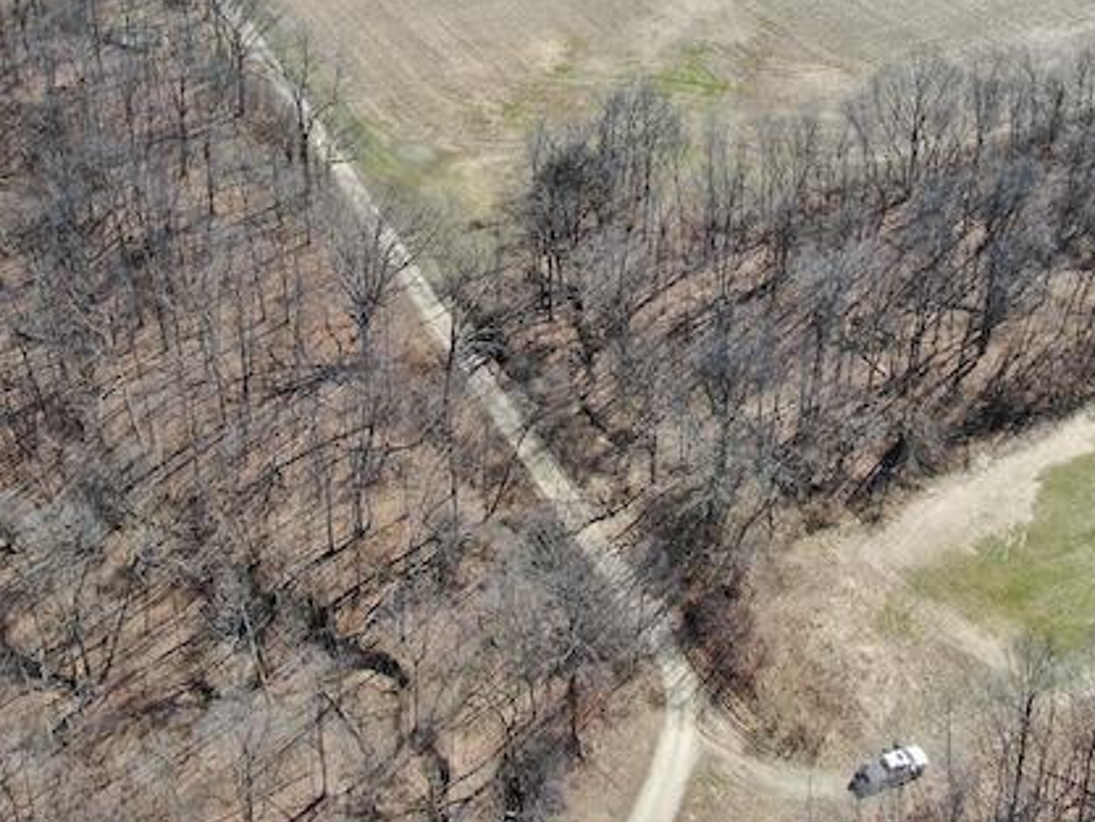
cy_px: 176
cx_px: 546
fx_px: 1456
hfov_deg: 41.2
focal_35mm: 46
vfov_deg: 30.8
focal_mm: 4.39
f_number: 2.8
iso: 100
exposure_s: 1/640
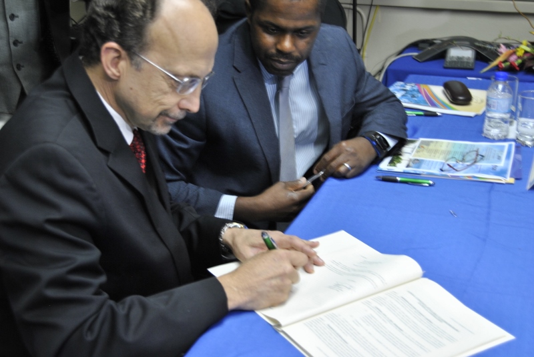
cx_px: 267
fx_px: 780
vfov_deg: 25.8
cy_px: 178
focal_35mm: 52
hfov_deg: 37.8
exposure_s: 1/13
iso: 200
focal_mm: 35
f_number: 4.5
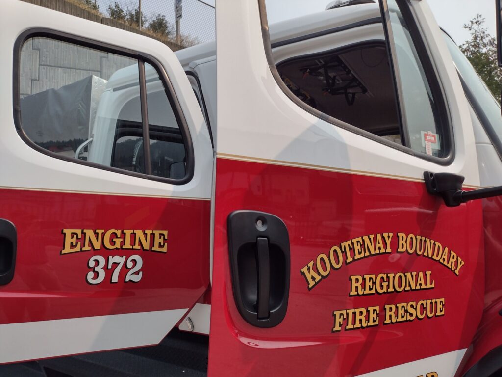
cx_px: 251
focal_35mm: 27
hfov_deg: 65.3
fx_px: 392
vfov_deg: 51.4
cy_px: 188
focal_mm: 4.71
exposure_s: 1/2228
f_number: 1.7
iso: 100
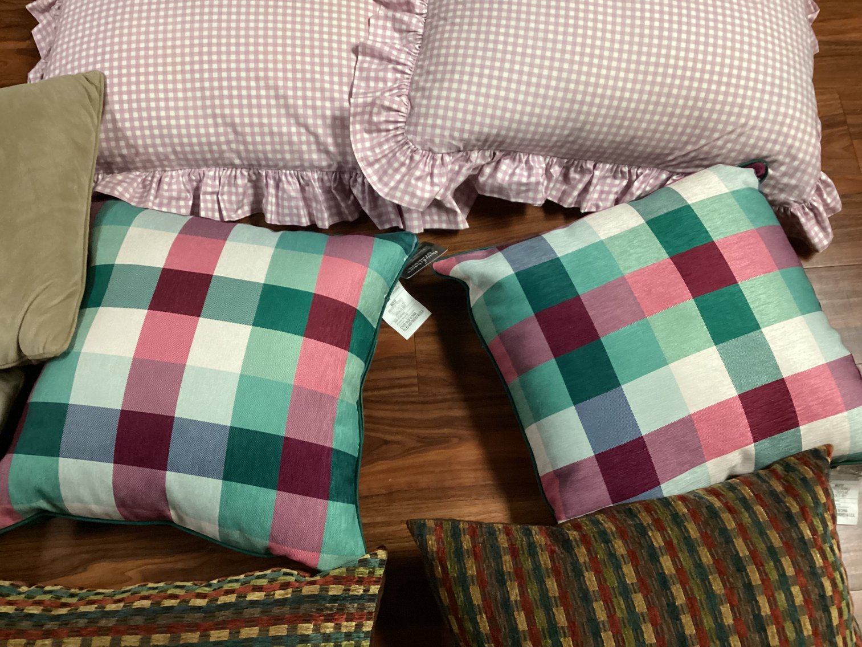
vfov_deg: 45.4
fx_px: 772
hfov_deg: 58.3
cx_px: 431
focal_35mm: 31
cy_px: 324
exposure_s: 1/40
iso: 400
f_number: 2.4
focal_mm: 3.3
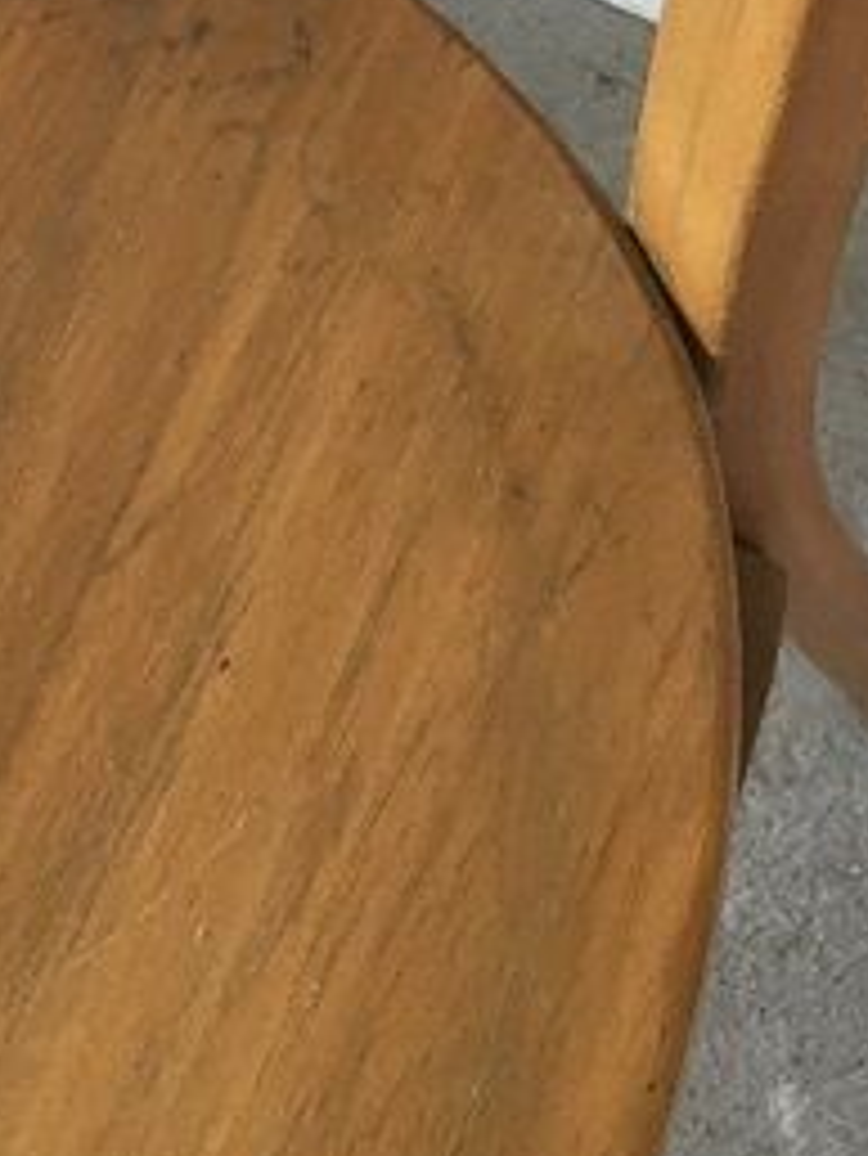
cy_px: -416
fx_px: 3040
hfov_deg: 16.2
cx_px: 533
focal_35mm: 91
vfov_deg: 19.5
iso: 50
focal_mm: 4.15
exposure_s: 1/33
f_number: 2.2
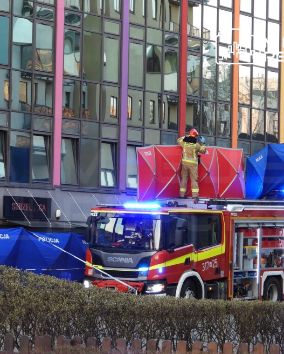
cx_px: 137
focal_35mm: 151
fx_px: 1586
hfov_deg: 10.2
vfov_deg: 12.8
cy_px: 177
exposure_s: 1/60
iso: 220
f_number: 4
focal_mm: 20.7
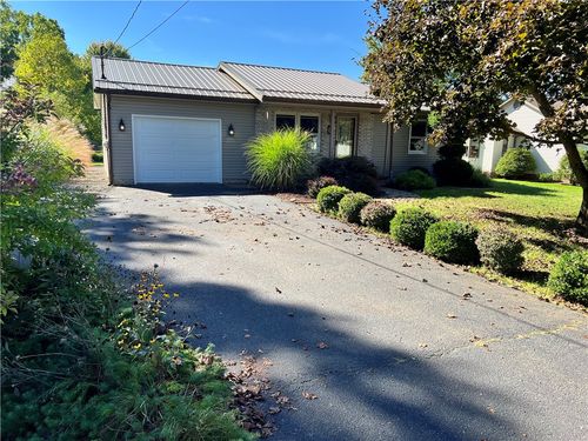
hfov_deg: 67.3
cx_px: 294
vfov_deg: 53.1
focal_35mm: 26
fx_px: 442
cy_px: 220
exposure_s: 1/1295
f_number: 1.5
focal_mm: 5.7
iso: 50
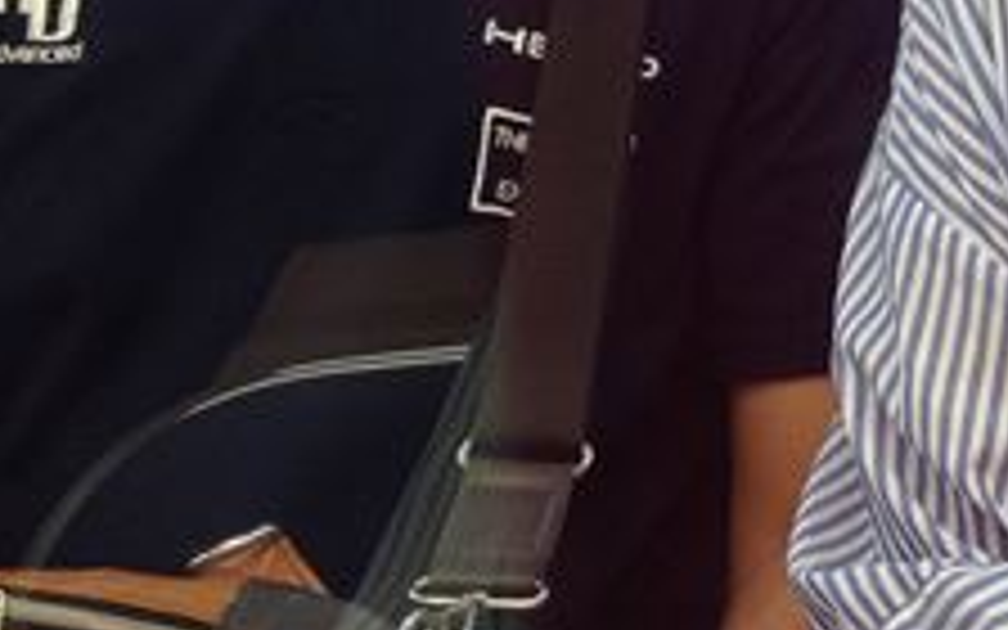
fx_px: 2720
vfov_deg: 12.8
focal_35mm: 99
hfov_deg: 20.3
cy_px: -153
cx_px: 1022
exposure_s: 1/40
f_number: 2.4
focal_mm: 4.28
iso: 50
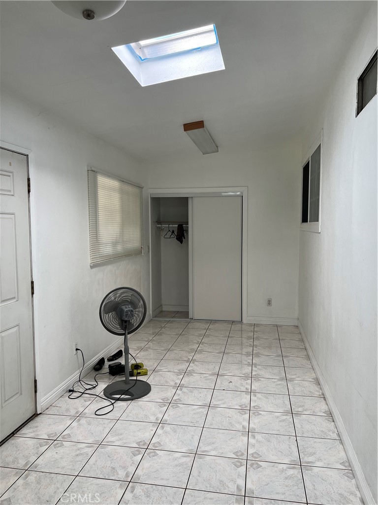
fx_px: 379
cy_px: 252
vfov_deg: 67.3
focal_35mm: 26
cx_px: 189
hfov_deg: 53.1
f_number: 1.5
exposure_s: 1/130
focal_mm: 5.7
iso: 64
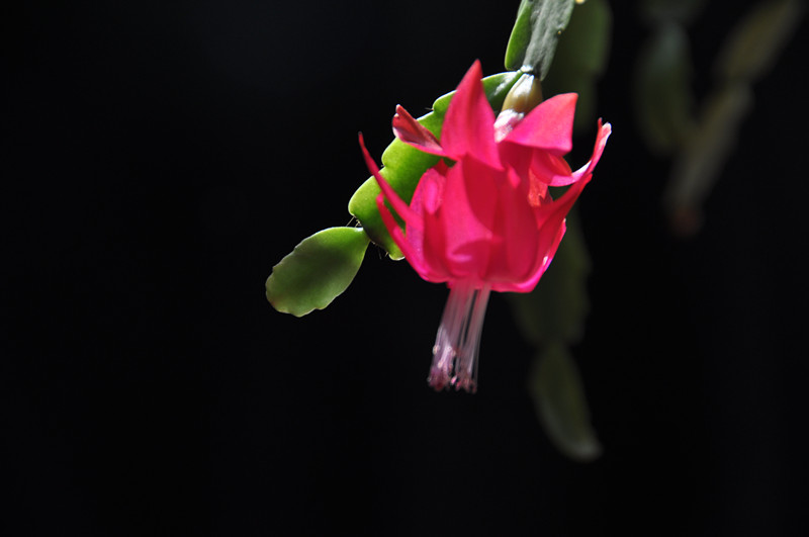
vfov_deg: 4.6
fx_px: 6732
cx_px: 404
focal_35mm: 300
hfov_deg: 6.9
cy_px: 268
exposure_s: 1/160
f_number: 8
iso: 200
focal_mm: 200
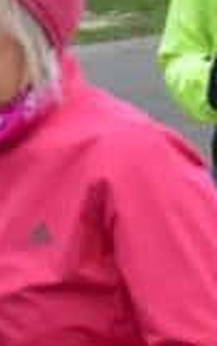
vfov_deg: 4.3
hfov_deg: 2.7
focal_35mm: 485
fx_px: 4577
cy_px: 126
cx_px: 269
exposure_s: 1/500
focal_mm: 50
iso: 1100
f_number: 5
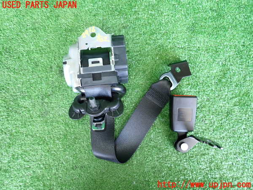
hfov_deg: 69.4
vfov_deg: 54.9
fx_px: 183
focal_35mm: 25
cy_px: 95
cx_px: 126
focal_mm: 4.5
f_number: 2
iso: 200
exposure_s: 1/30
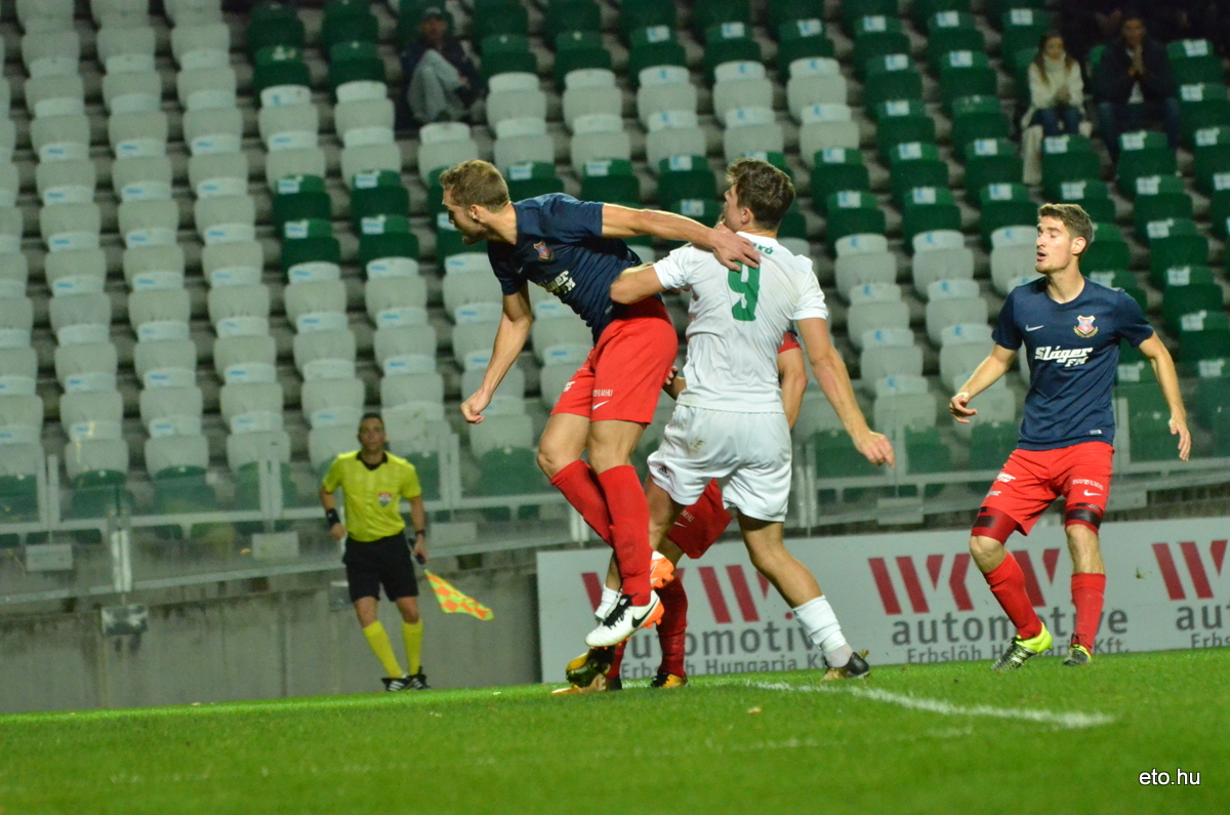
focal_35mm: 345
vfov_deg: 4.0
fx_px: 11764
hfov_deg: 6.0
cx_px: 615
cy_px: 408
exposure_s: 1/1000
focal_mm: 230
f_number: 5.3
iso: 5000
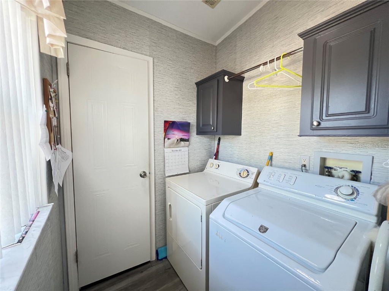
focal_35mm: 13
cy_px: 146
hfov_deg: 106.2
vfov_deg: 89.9
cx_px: 194
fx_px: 146
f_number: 1.8
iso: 250
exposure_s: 1/89
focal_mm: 1.57
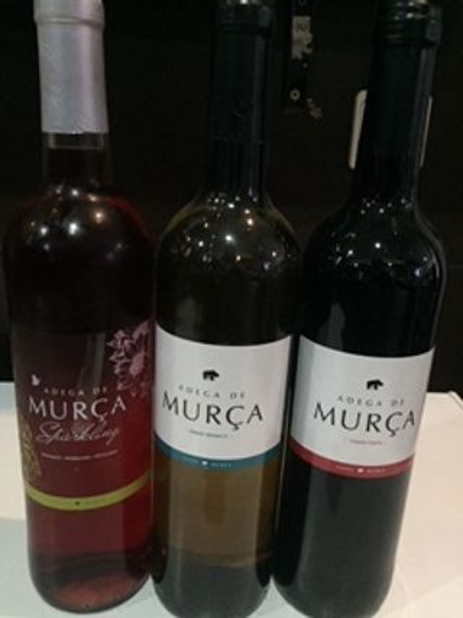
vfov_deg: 61.7
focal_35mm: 29
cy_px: 309
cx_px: 232
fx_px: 517
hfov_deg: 48.2
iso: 320
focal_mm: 4.15
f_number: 2.2
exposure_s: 1/17
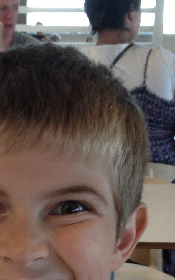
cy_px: 315
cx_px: 26
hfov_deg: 10.9
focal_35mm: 120
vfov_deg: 16.8
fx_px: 915
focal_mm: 4.28
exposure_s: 1/40
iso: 64
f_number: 2.4
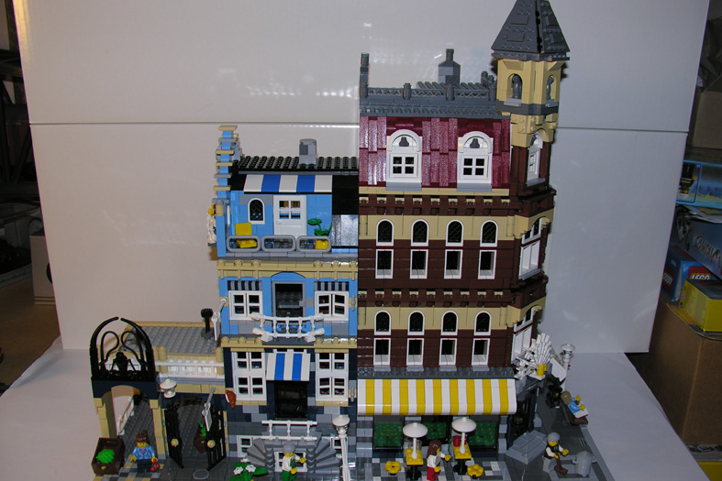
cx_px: 365
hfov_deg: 51.9
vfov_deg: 35.9
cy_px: 252
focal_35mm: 37
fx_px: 742
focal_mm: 8.9
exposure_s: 1/60.1
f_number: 2.8
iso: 50
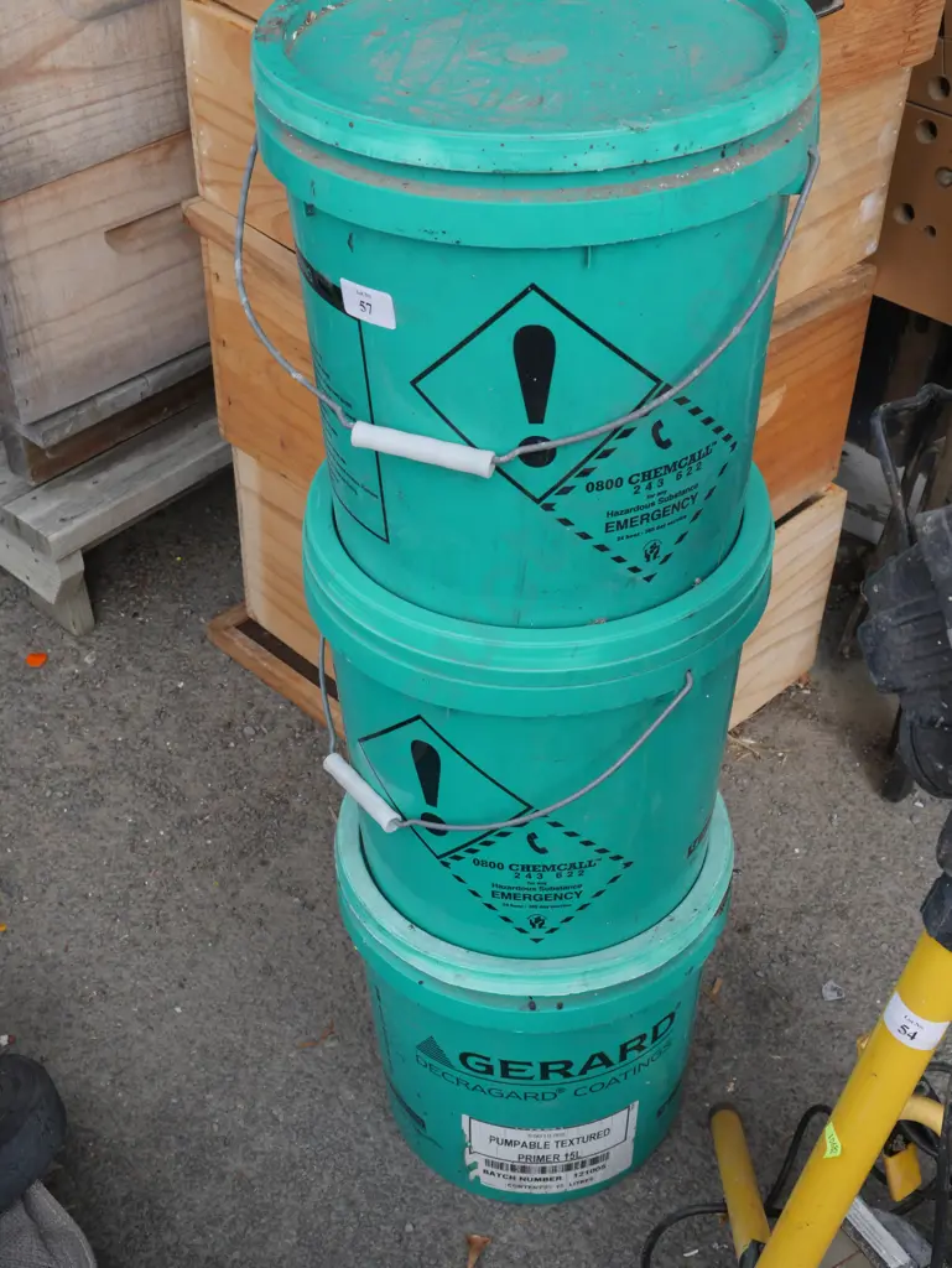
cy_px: 634
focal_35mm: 46
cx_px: 476
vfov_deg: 41.2
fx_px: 1685
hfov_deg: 31.5
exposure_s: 1/200
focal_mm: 23
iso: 200
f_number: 8
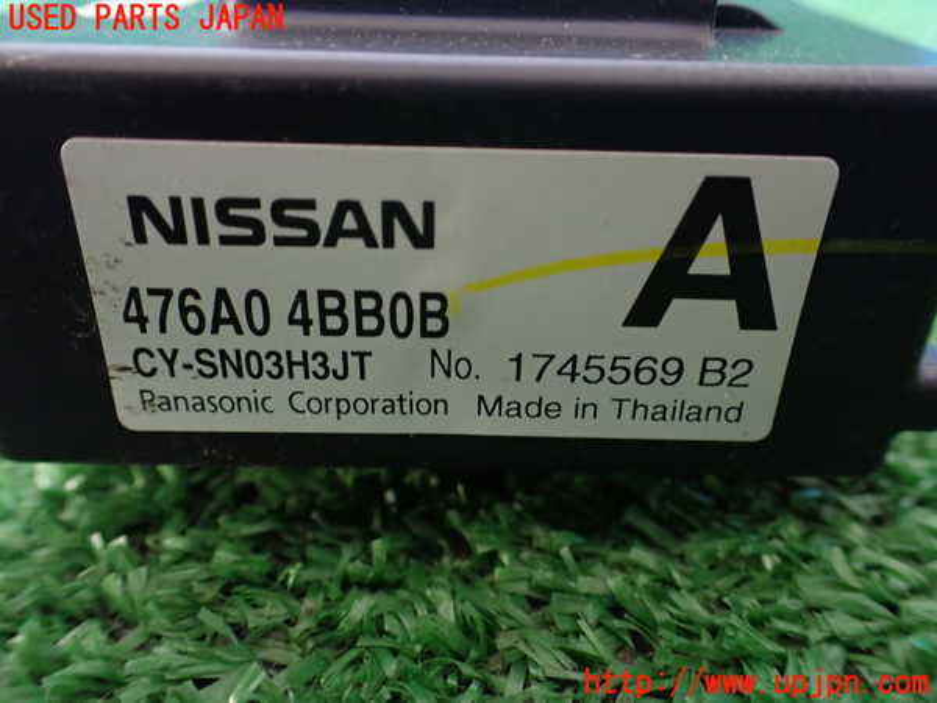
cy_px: 352
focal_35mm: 30
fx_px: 812
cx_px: 468
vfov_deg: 46.8
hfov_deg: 60.0
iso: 800
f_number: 2.3
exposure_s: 1/50
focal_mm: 5.4
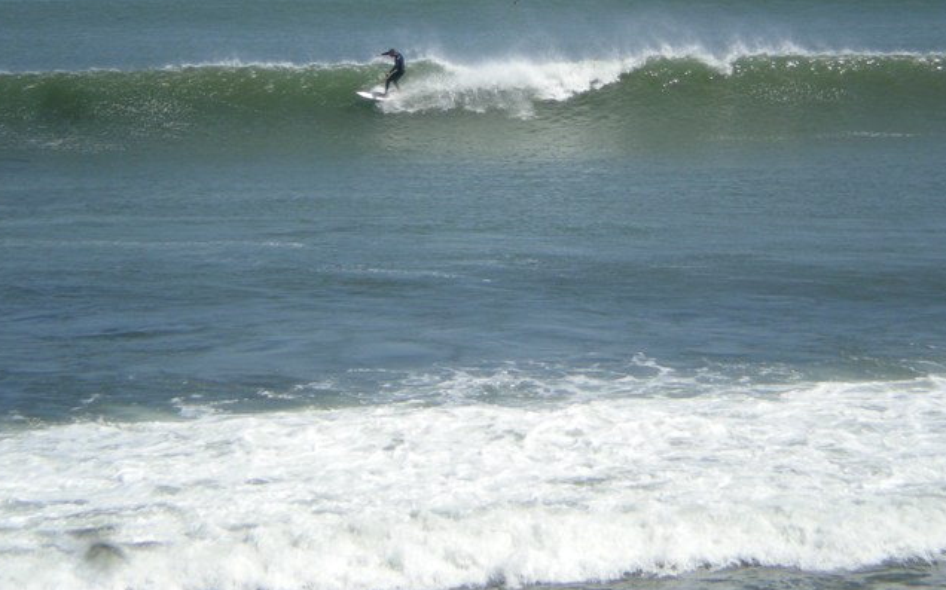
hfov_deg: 13.8
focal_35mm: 152
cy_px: 184
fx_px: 3917
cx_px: 480
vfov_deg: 8.6
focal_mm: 18.9
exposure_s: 1/162
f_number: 8.5
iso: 50
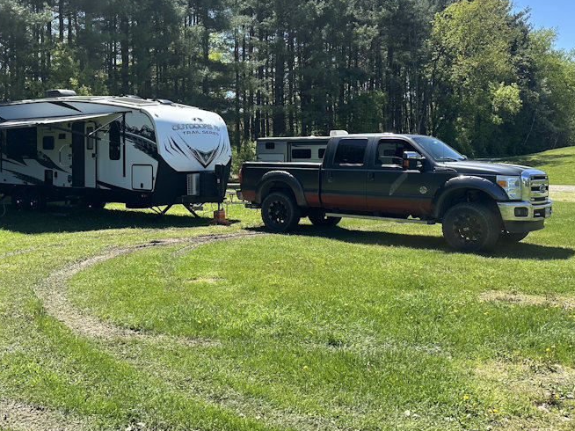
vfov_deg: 38.3
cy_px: 155
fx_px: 614
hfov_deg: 49.9
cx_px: 234
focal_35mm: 37
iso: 80
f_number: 1.78
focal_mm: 6.86
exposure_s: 1/2353
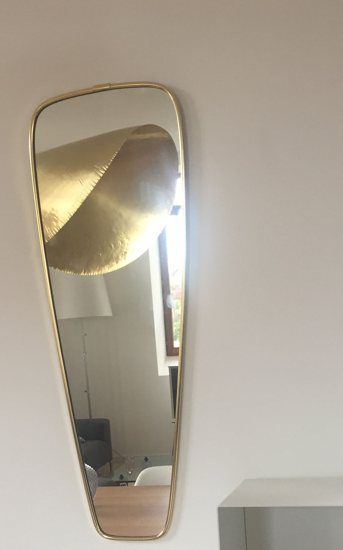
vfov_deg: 39.0
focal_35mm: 50
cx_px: 180
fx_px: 748
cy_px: 428
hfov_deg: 25.8
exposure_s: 1/33
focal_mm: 4.15
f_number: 2.2
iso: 32
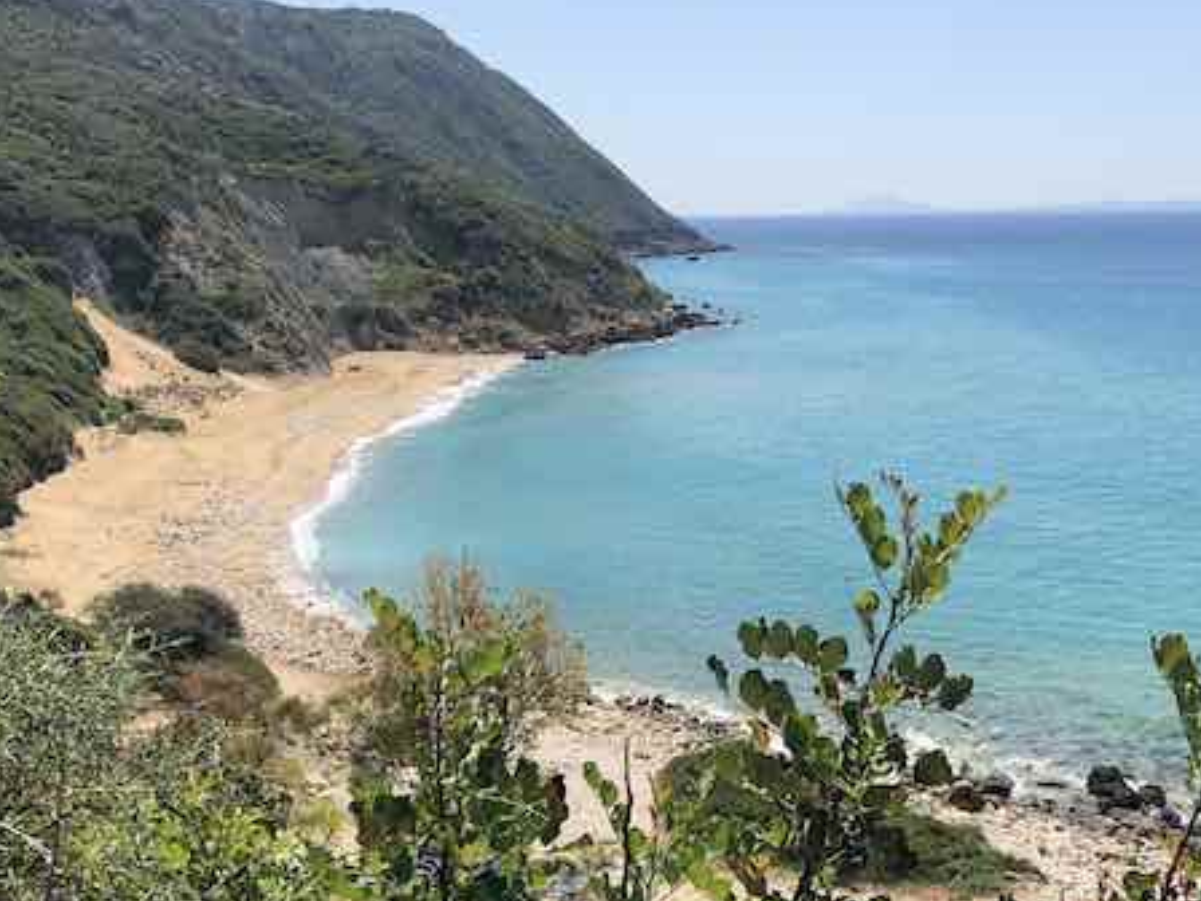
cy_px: 534
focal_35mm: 50
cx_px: 716
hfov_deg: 38.0
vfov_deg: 29.0
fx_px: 1735
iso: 20
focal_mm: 3.99
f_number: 1.8
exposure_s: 1/2857
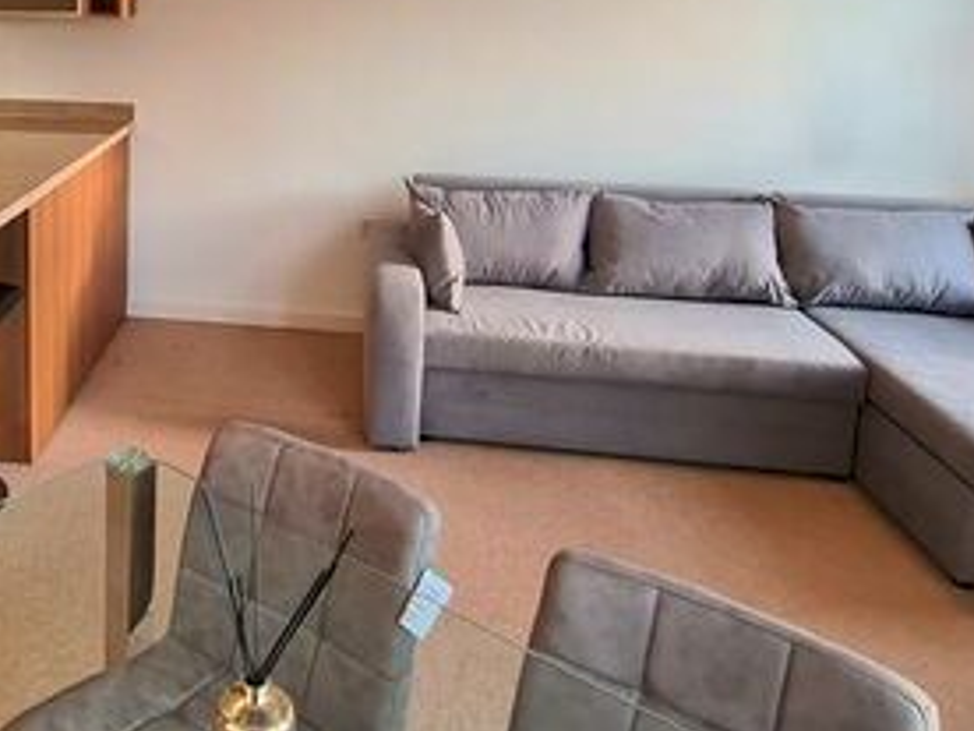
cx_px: 159
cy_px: 139
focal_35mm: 33
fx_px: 929
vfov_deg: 41.0
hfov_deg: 51.0
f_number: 2.2
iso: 200
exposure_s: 1/50
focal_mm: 2.2
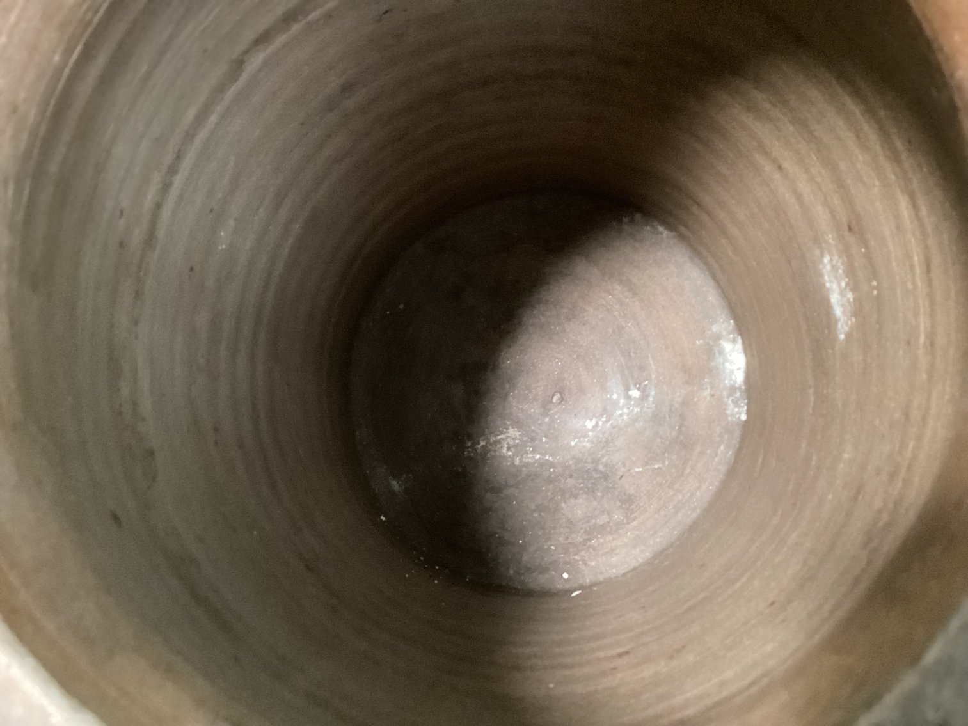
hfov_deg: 58.3
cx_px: 484
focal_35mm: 31
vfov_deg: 45.4
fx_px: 867
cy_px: 363
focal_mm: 3.3
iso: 640
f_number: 2.4
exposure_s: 1/20
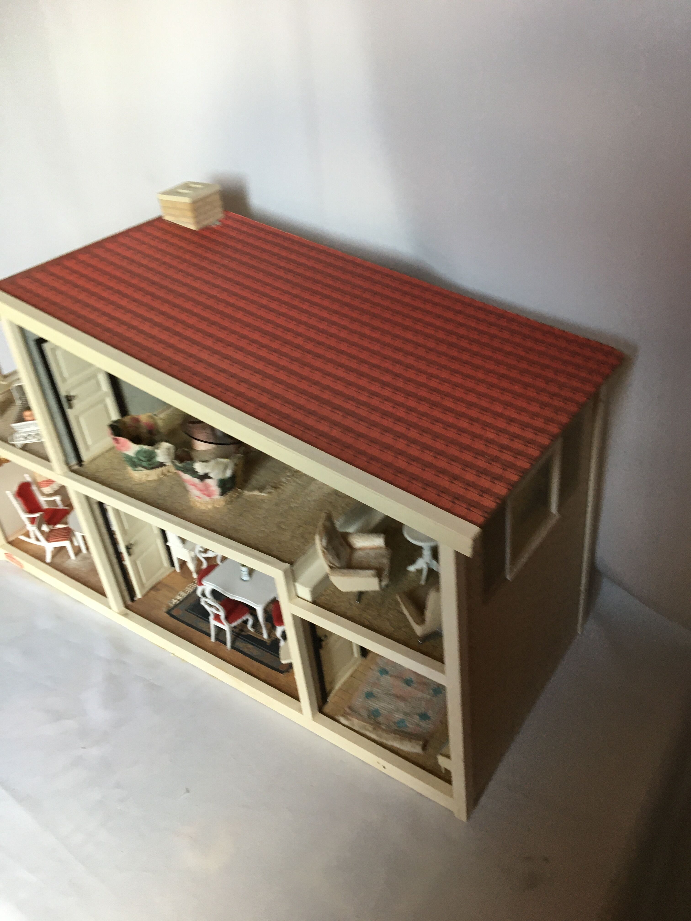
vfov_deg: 61.7
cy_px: 460
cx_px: 346
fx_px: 772
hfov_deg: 48.2
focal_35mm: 29
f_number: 2.2
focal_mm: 4.15
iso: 100
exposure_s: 1/33
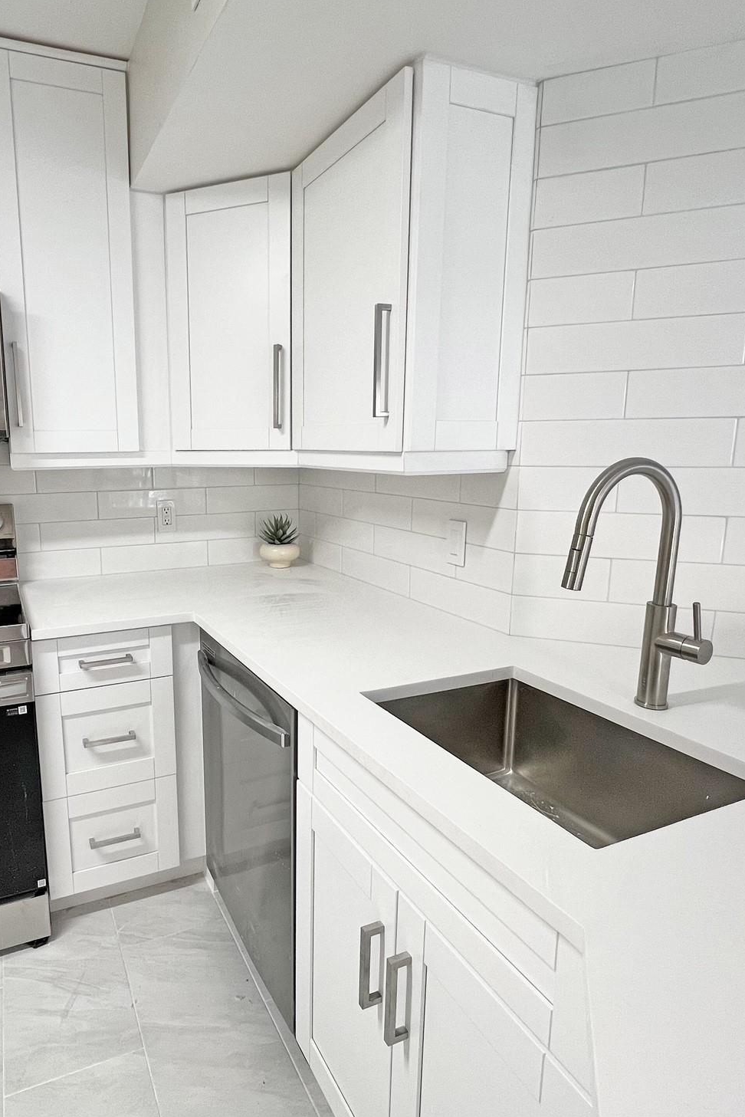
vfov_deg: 86.9
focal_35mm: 19
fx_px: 589
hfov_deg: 63.1
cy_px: 555
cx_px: 253
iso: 125
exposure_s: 1/120
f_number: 1.8
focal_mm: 1.57
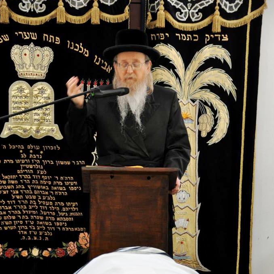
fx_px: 1209
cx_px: 137
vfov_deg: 12.9
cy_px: 202
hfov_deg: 12.9
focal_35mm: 135
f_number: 5
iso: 800
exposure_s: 1/40
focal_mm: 70
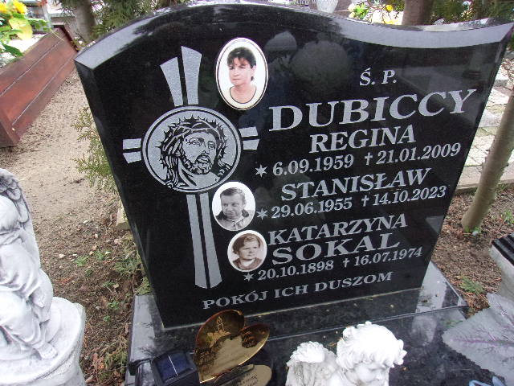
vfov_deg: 51.4
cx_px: 257
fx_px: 401
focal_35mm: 27
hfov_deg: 65.3
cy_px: 193
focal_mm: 4.9
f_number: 3
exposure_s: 1/34
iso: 262
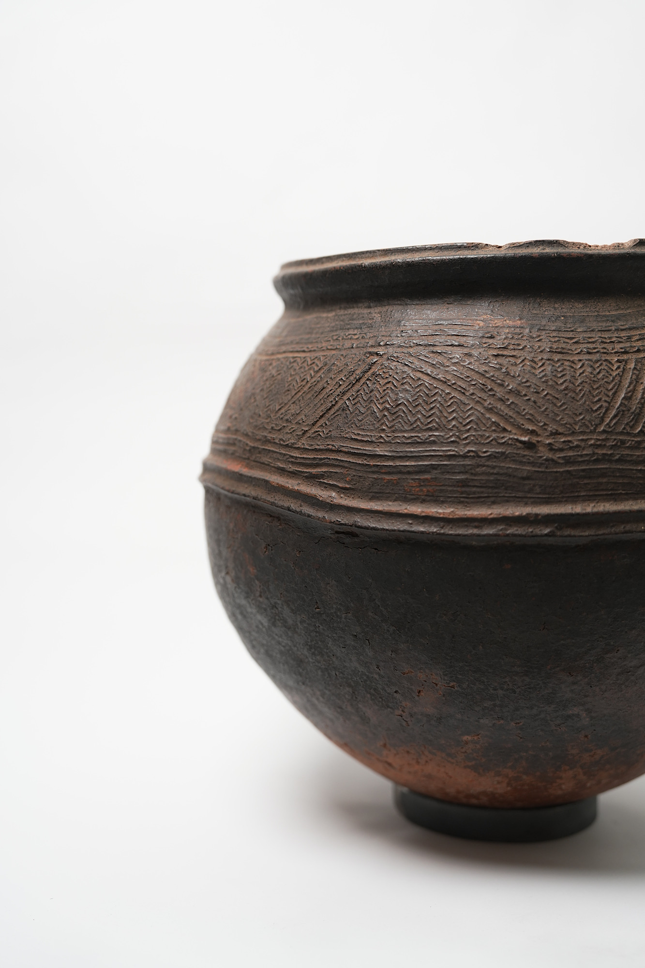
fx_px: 1156
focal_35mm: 43
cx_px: 322
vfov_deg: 45.4
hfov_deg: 31.2
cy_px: 484
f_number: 2.8
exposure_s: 1/125
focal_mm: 43
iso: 320
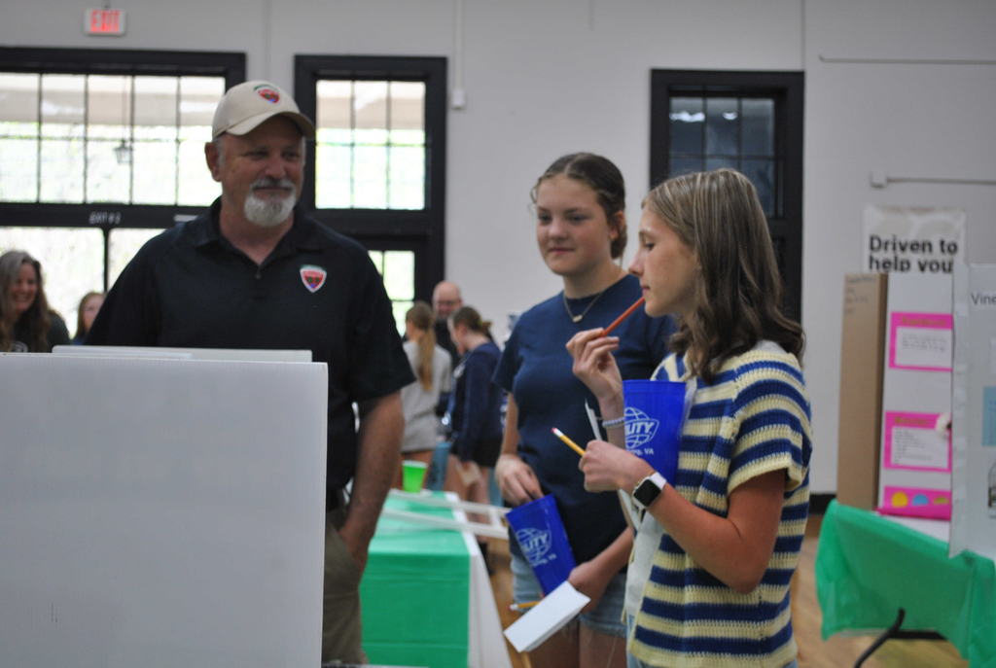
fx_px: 1663
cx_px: 498
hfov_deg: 33.3
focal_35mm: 60
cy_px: 334
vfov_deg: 22.7
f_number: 5.3
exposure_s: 1/30
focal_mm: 40
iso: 320
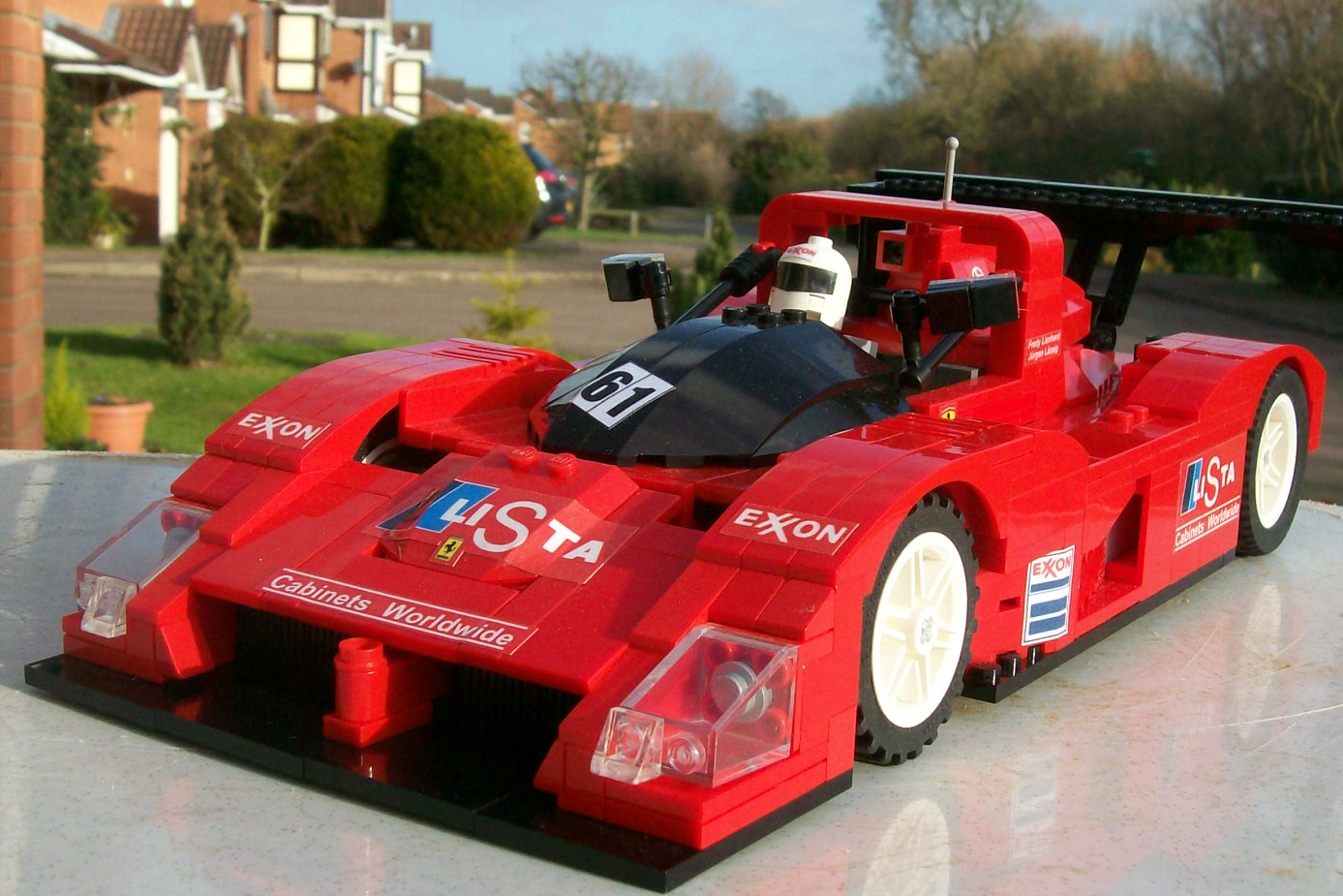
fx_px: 2015
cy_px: 413
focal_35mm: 54
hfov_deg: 36.9
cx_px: 719
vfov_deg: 25.1
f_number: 5.4
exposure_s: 1/362
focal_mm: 7.6
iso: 80
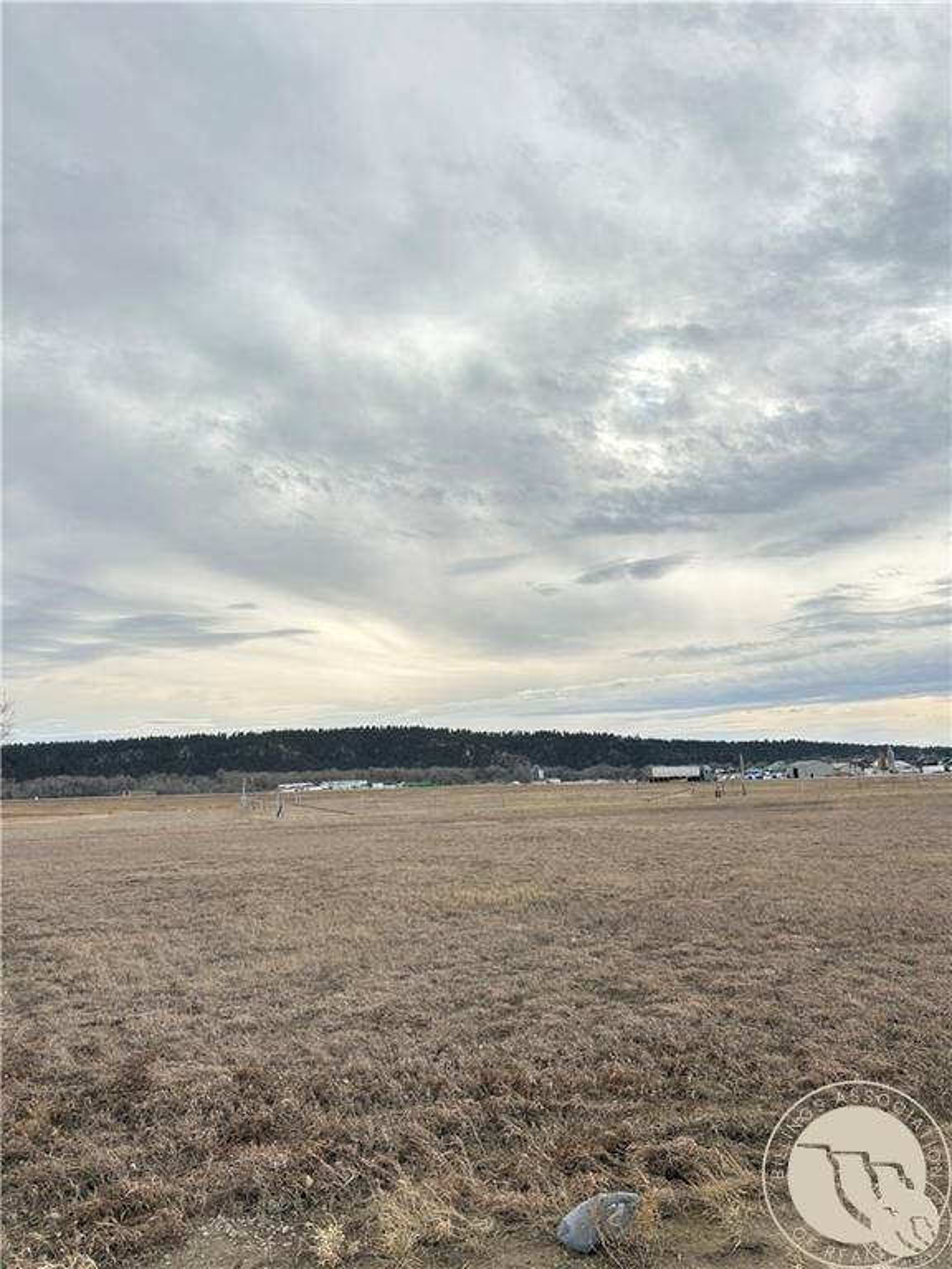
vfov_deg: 67.3
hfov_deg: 53.1
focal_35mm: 26
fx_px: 953
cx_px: 476
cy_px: 634
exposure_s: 1/2075
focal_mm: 5.96
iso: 50
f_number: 1.6
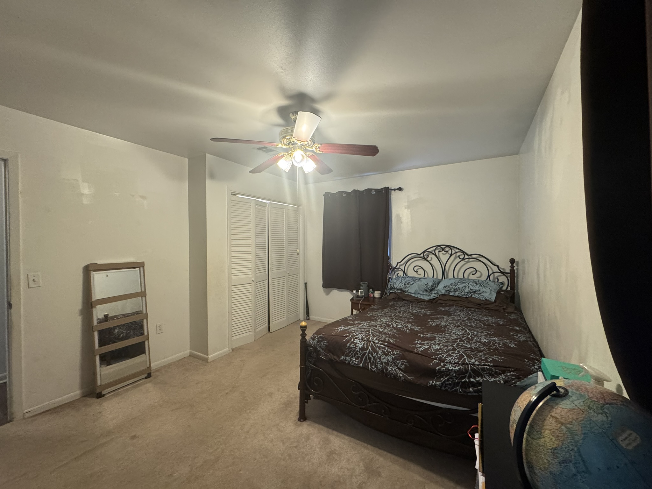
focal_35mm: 14
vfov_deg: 85.7
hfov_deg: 102.1
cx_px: 326
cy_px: 244
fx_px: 264
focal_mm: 2.22
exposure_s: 1/60
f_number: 2.2
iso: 400
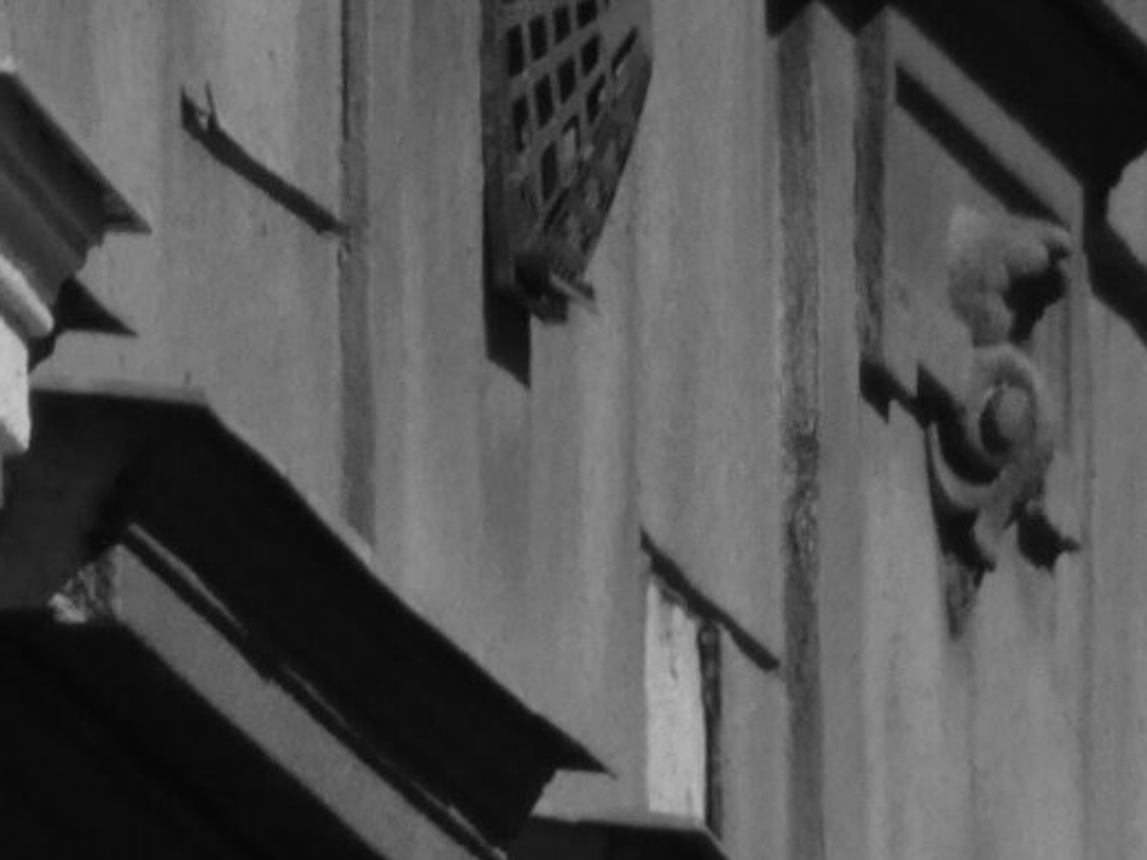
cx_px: -243
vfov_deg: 0.3
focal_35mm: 5922
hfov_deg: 0.3
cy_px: 2047
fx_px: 196180
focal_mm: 215
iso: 80
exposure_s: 1/1000
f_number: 5.9
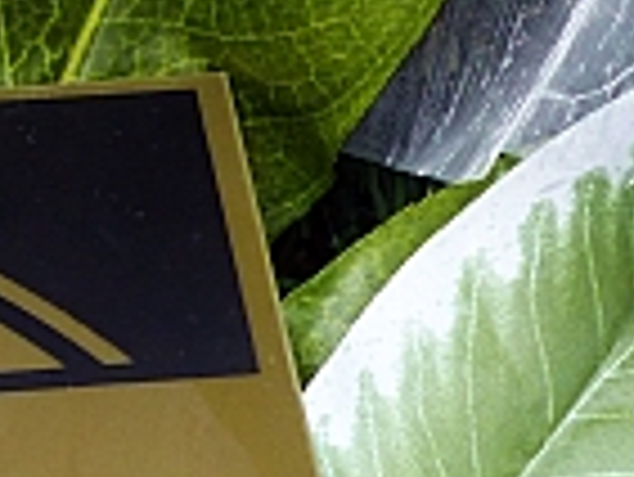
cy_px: 738
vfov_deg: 7.8
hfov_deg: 9.7
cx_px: -719
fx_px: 3410
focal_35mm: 186
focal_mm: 7.4
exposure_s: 1/250
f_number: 4
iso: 100
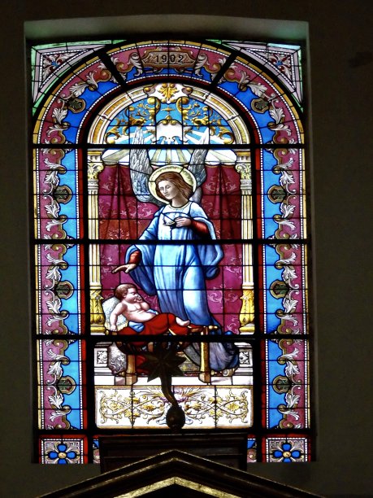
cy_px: 249
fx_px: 2672
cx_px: 186
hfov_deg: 8.0
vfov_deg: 10.6
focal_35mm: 186
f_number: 5
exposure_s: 1/13
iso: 800
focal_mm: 33
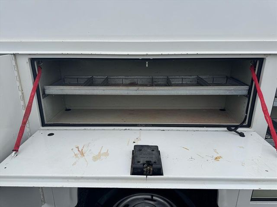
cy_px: 104
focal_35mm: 24
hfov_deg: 71.6
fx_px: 192
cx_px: 138
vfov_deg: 56.8
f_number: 1.78
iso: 80
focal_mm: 6.76
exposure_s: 1/3096
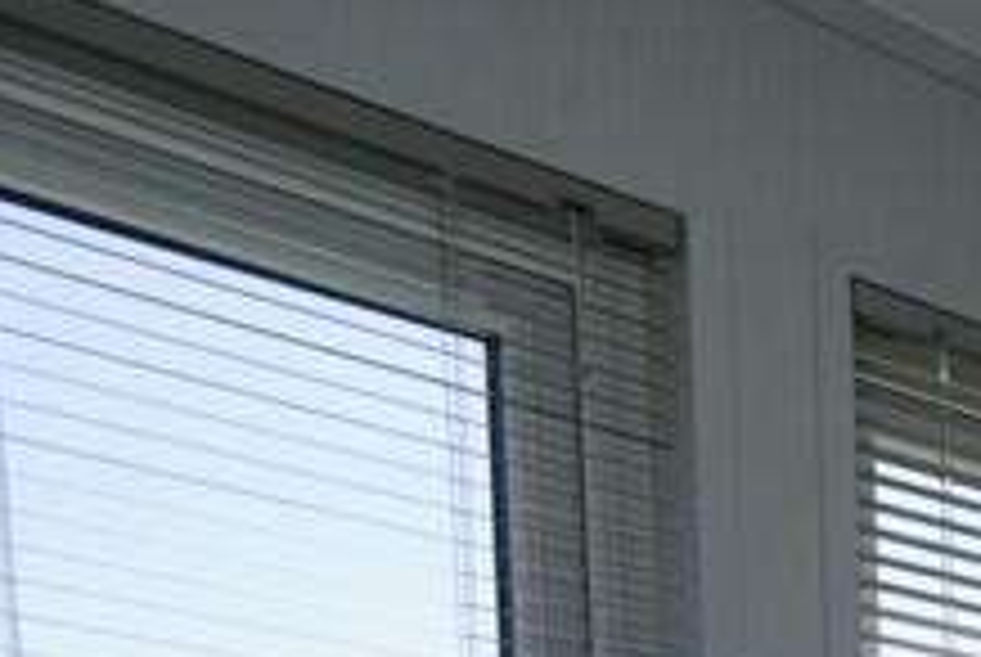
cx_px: 1935
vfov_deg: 14.1
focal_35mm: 75
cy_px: 1456
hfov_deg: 18.4
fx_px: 2046
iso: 100
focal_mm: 16
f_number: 11
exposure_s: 1/60
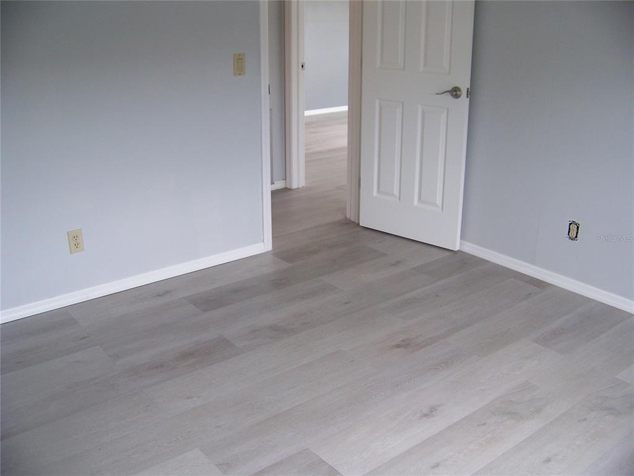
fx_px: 659
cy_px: 238
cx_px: 317
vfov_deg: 39.7
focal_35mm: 36
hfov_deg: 51.4
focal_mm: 5.85
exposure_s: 1/30
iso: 80
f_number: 2.8
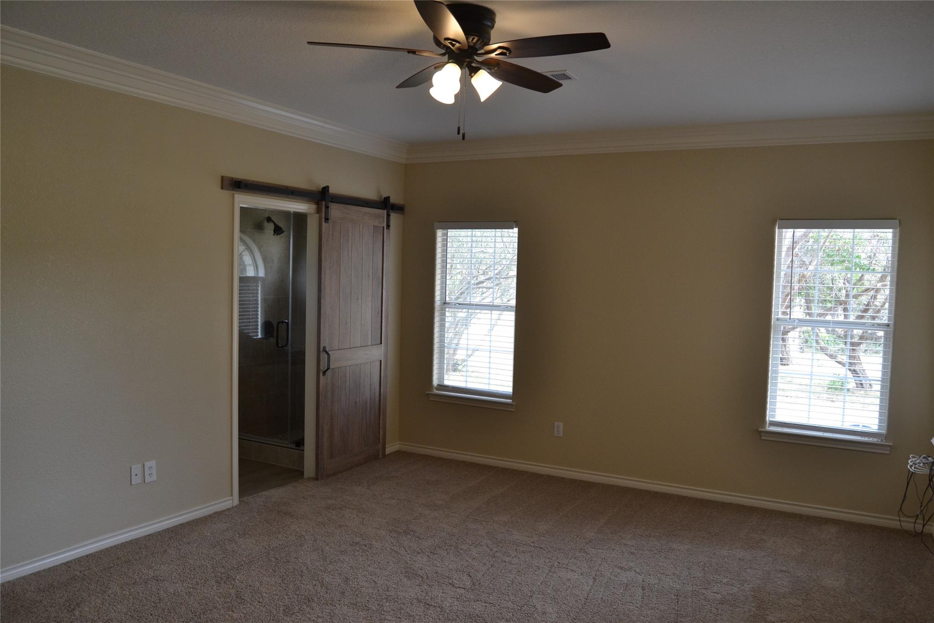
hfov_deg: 67.4
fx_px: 700
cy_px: 312
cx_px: 467
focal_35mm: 27
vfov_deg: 47.9
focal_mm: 18
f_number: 5
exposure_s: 1/100
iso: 400
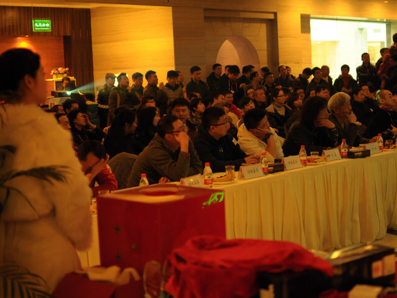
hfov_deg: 30.8
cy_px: 156
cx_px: 237
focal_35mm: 63
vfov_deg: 23.4
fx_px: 718
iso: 800
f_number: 1.8
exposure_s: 1/20
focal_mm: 35
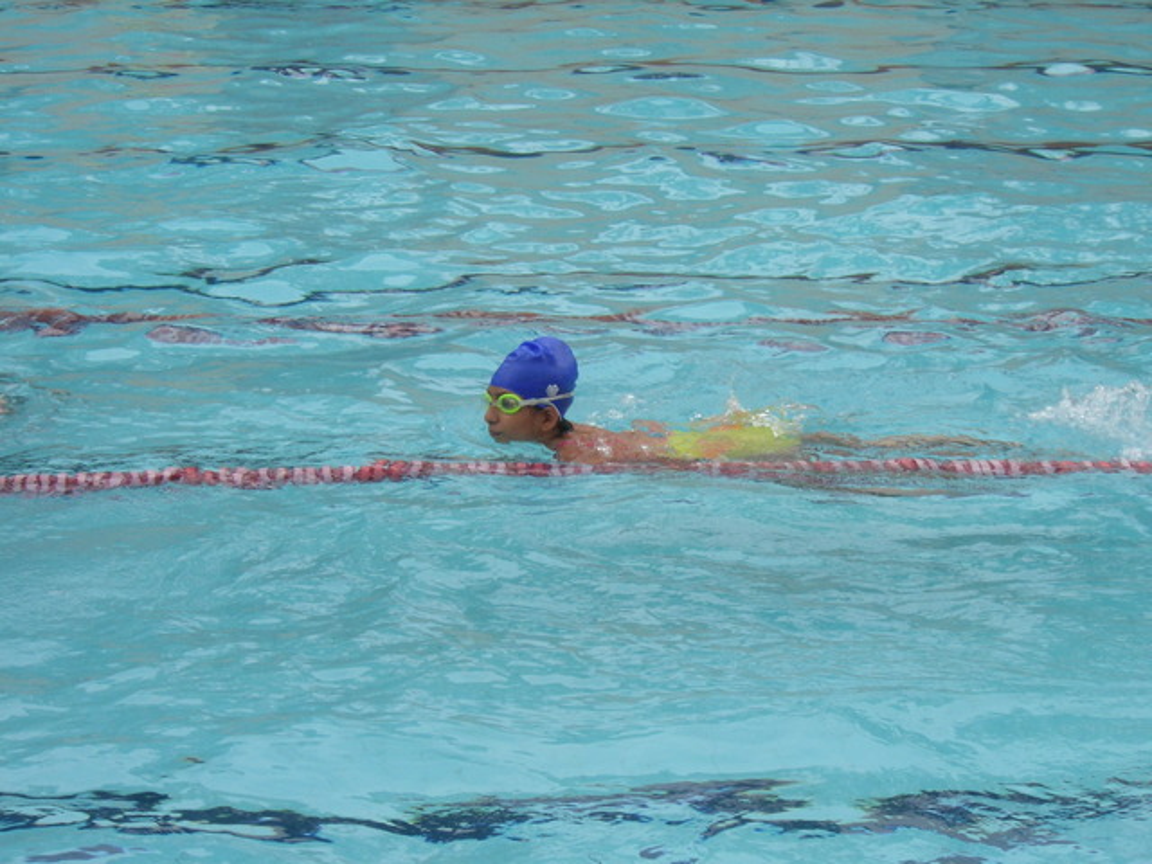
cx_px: 576
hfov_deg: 18.7
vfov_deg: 14.1
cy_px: 432
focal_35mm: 105
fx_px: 3494
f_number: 5
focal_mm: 17.1
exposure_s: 1/125
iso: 50
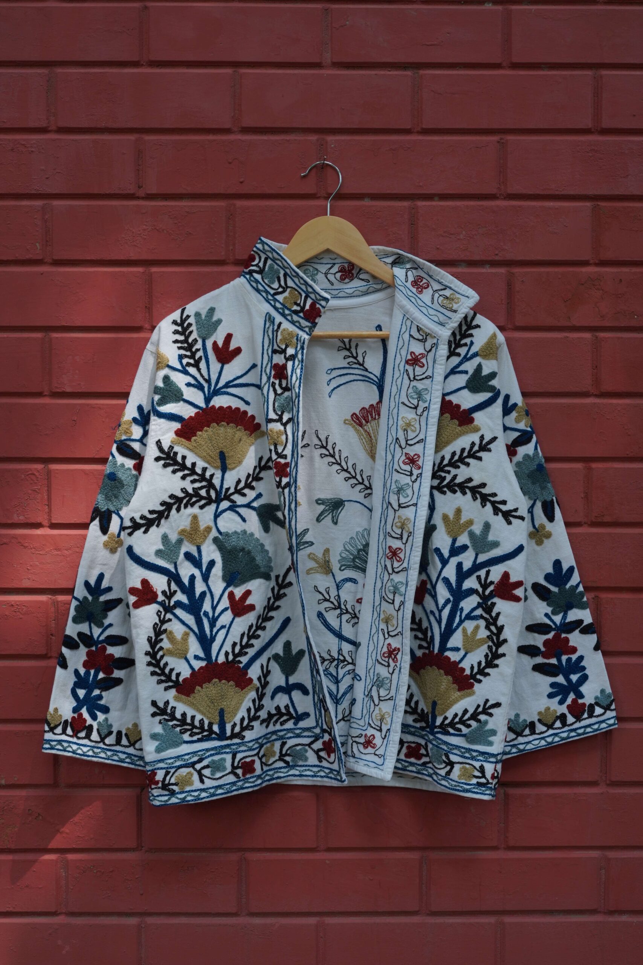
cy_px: 482
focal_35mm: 50
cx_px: 322
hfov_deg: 27.0
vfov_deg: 39.6
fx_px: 1339
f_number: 8
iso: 320
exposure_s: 1/160
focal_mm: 50
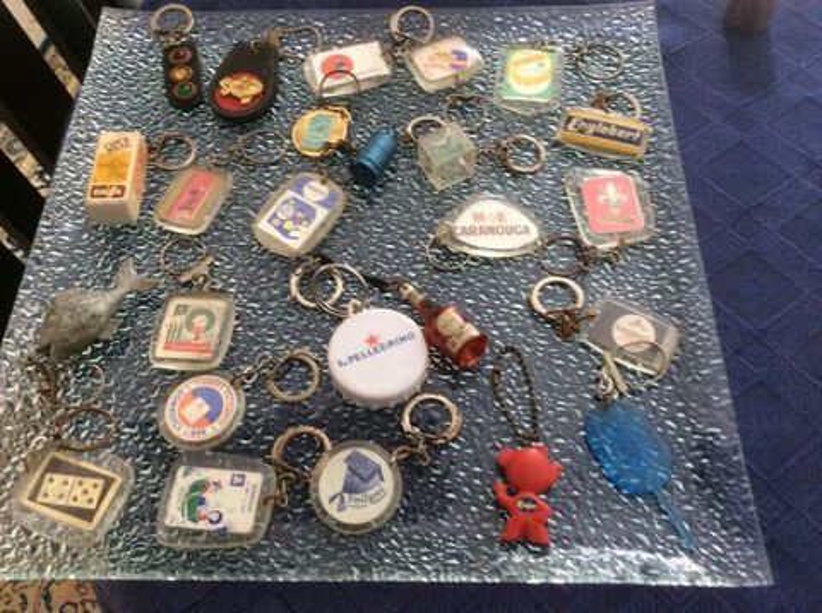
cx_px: 411
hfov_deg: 56.9
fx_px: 758
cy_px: 306
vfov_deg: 44.0
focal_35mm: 32
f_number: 2.4
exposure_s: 1/25
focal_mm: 3.3
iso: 160
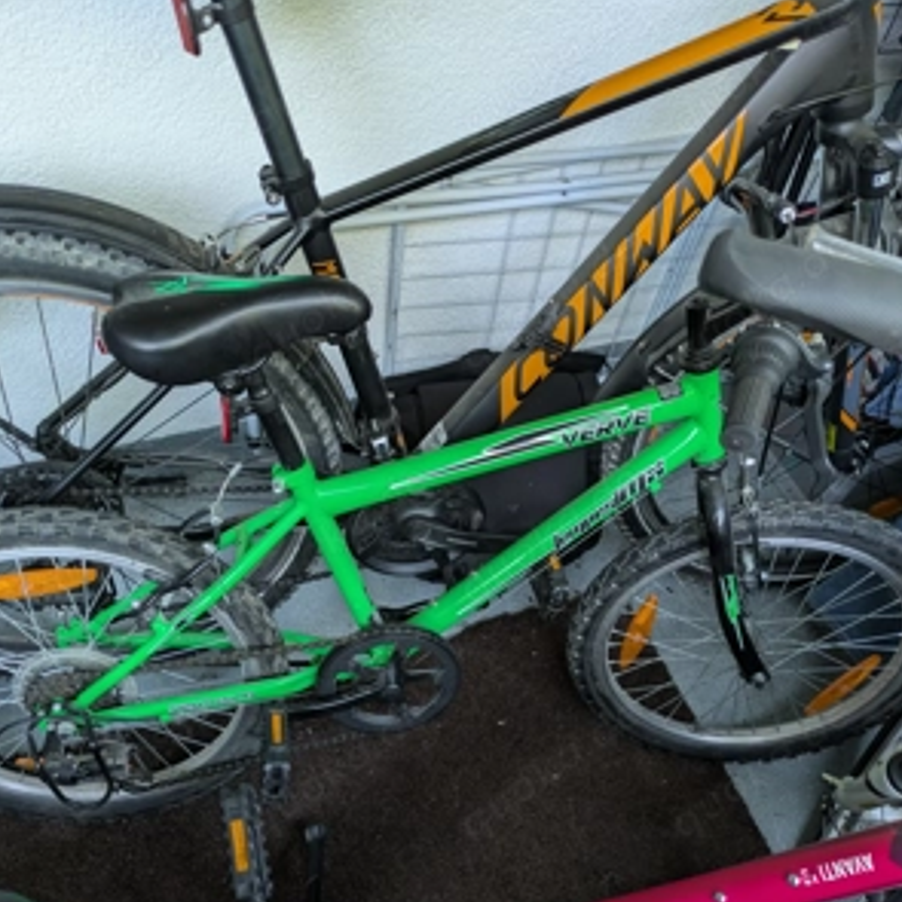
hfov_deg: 54.0
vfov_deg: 53.3
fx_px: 884
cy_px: 581
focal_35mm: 30
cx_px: 449
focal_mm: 5.43
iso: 190
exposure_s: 1/50
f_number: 1.89
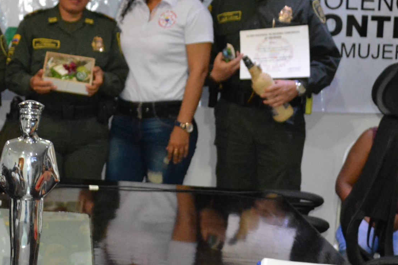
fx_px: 1249
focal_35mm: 113
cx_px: 25
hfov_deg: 17.8
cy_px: 153
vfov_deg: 12.1
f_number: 4.5
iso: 3200
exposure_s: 1/60
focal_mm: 28
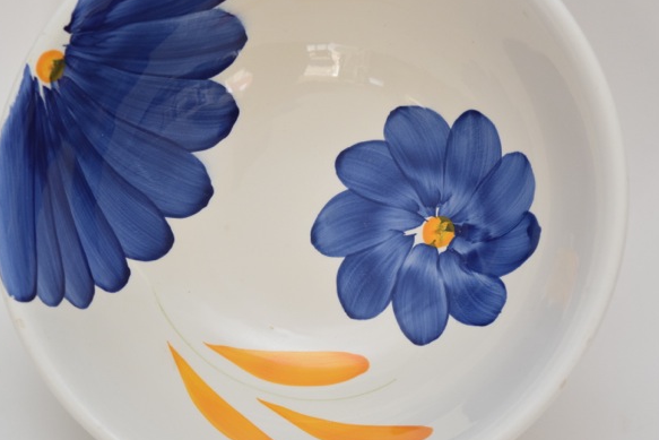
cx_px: 328
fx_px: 1658
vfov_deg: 15.1
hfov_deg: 22.5
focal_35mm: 91
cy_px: 227
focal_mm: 55
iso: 1600
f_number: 5.6
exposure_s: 1/125
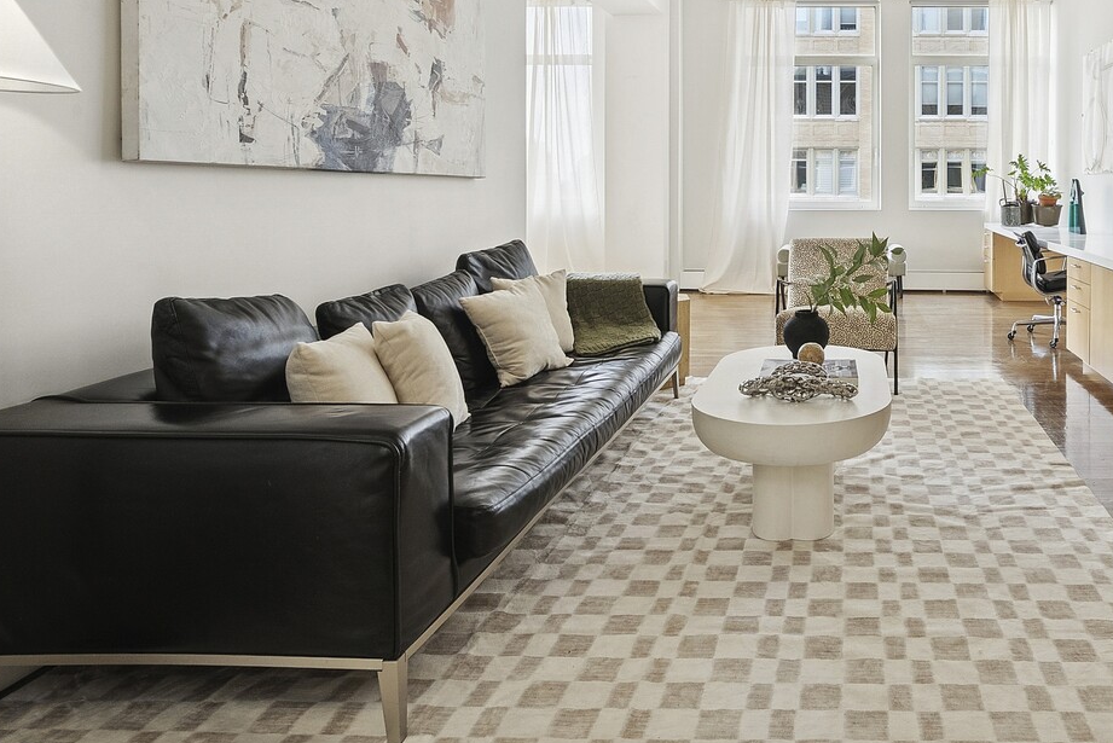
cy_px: 193
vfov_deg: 47.9
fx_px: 804
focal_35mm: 26
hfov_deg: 65.3
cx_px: 830
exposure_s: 1/30
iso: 1600
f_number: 14
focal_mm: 16
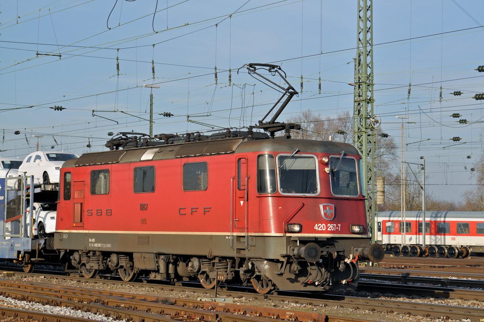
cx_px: 242
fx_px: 1410
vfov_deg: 13.0
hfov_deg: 19.5
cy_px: 161
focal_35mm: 105
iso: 250
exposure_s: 1/800
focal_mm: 70
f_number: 6.3
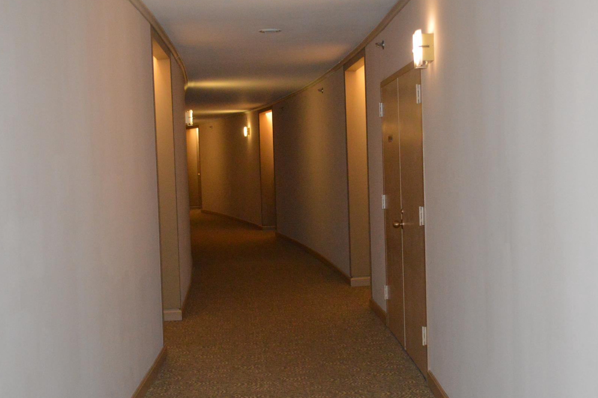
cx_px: 297
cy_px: 208
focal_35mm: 50
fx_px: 830
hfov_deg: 39.6
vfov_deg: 26.9
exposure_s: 1/60
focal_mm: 26
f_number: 4.2
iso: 3200
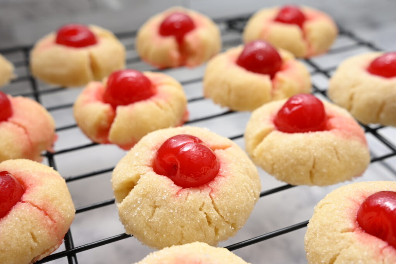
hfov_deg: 49.5
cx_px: 198
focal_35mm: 39
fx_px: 429
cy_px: 132
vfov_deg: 34.2
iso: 100
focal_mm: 39
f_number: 8
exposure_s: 1/200
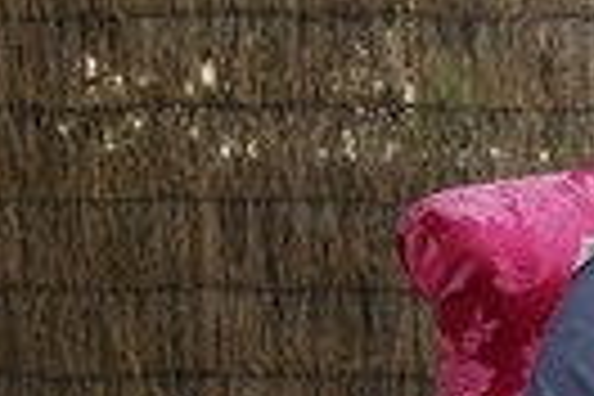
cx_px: 778
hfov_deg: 14.0
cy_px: 482
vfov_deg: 9.6
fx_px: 2318
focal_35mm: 141
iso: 400
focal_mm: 31
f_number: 6.7
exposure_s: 1/60
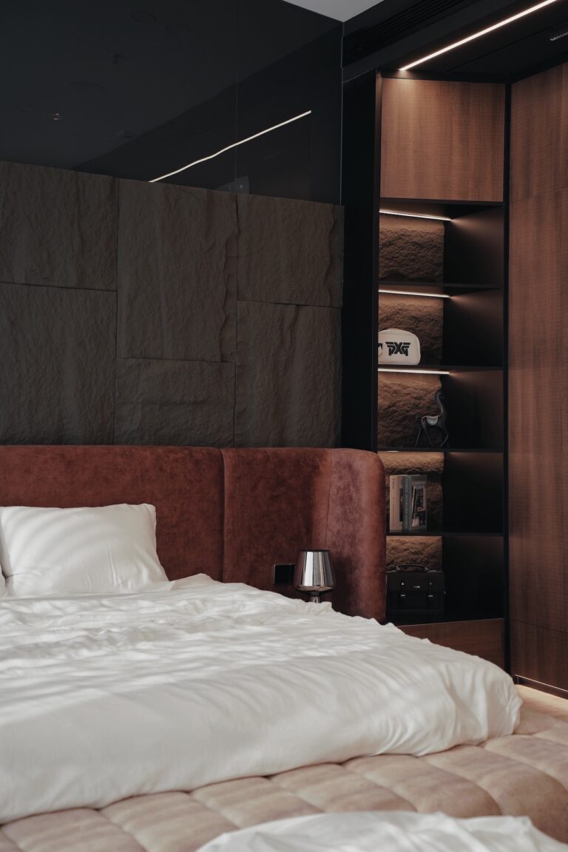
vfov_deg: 41.9
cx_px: 284
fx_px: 1112
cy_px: 426
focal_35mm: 47
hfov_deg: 28.6
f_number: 3.2
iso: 200
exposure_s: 1/80
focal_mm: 47
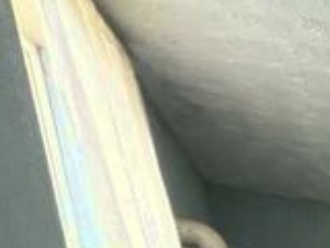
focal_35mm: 57
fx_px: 543
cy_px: 536
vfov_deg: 16.7
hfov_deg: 17.4
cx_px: 716
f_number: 1.8
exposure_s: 1/84
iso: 250
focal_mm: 1.57
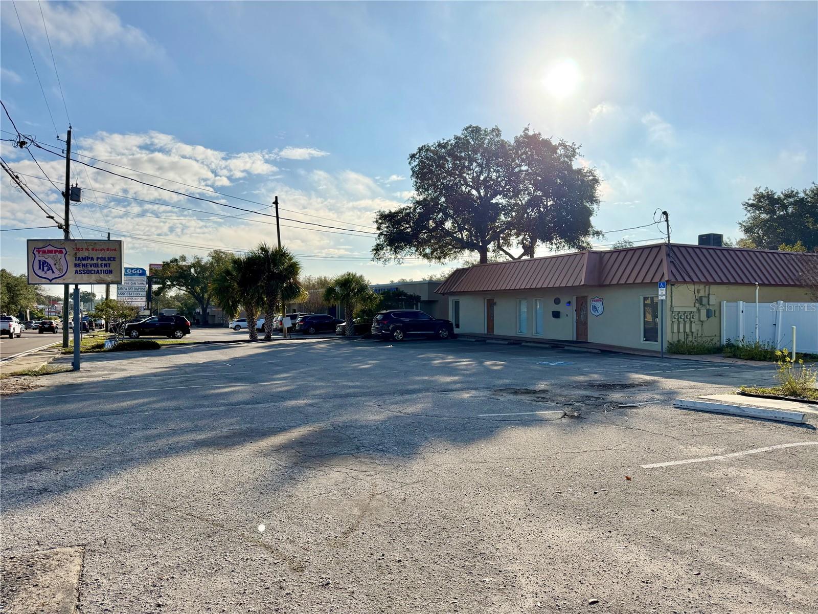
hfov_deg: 71.6
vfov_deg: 56.8
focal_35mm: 24
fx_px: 567
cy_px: 307
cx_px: 409
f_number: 1.78
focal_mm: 6.76
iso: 100
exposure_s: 1/6711
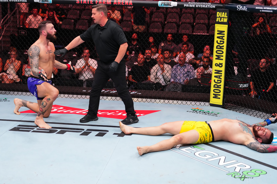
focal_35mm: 70
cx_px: 138
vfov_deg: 19.5
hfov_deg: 28.8
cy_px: 92
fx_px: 539
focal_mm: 70
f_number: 2.8
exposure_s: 1/1600
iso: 3200
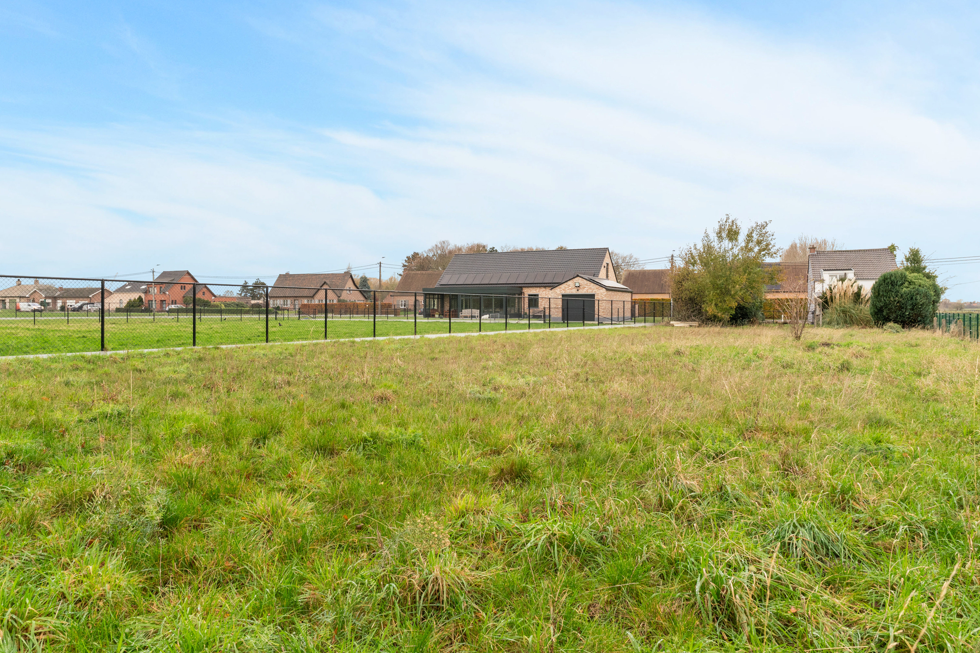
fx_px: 626
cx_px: 459
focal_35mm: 23
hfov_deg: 76.0
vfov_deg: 55.1
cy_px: 334
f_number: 11
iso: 800
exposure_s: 1/25
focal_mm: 16
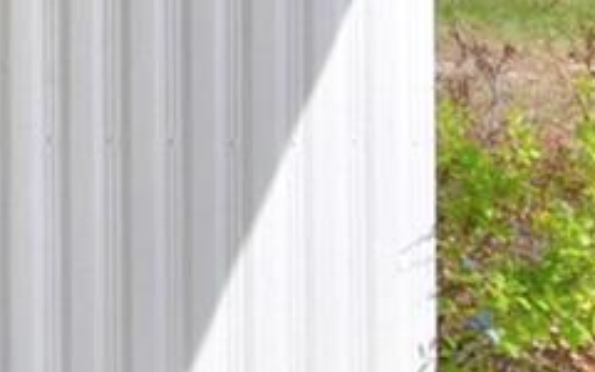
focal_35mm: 102
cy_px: -365
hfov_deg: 16.1
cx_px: -580
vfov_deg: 11.6
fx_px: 1654
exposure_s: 1/800
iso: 100
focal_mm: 10
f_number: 4.5
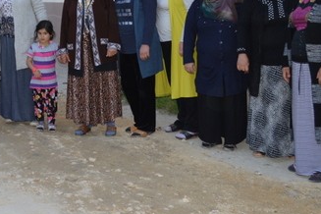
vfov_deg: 20.5
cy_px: 72
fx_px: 588
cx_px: 1
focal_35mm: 66
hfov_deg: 28.6
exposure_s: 1/125
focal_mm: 18
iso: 125
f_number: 4
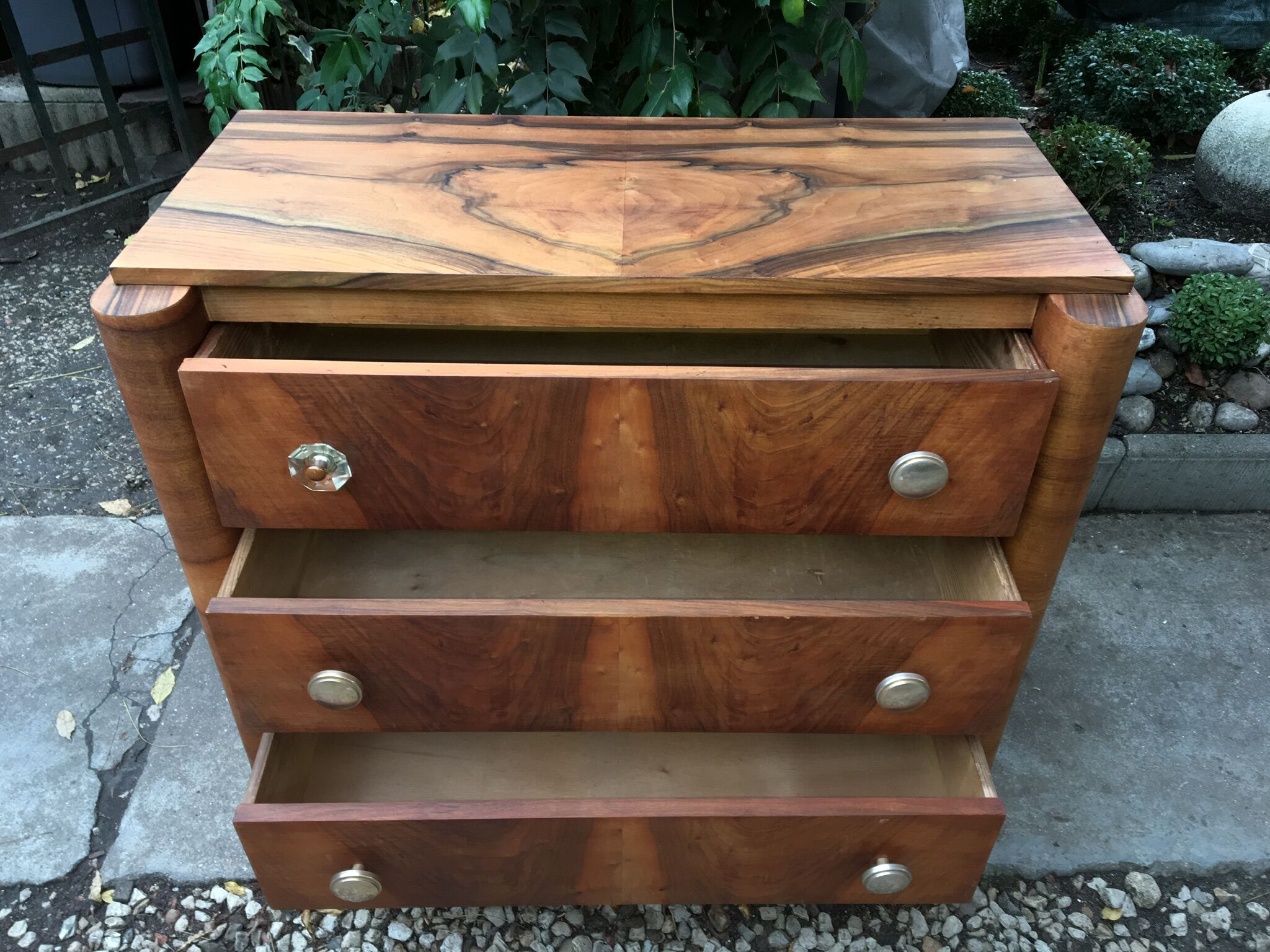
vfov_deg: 48.2
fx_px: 1064
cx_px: 635
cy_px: 476
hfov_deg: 61.7
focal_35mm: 29
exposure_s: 1/33
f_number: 2.2
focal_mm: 4.15
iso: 50
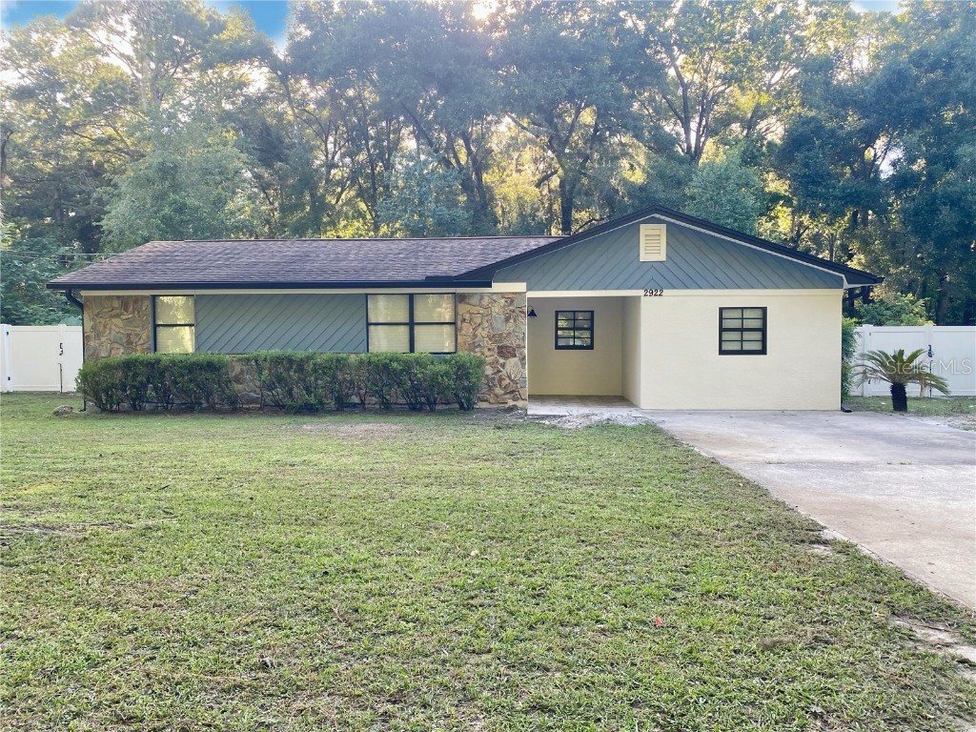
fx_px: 733
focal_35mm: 26
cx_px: 488
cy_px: 366
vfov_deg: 53.1
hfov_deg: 67.3
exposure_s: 1/122
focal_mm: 4.25
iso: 32
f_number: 1.8
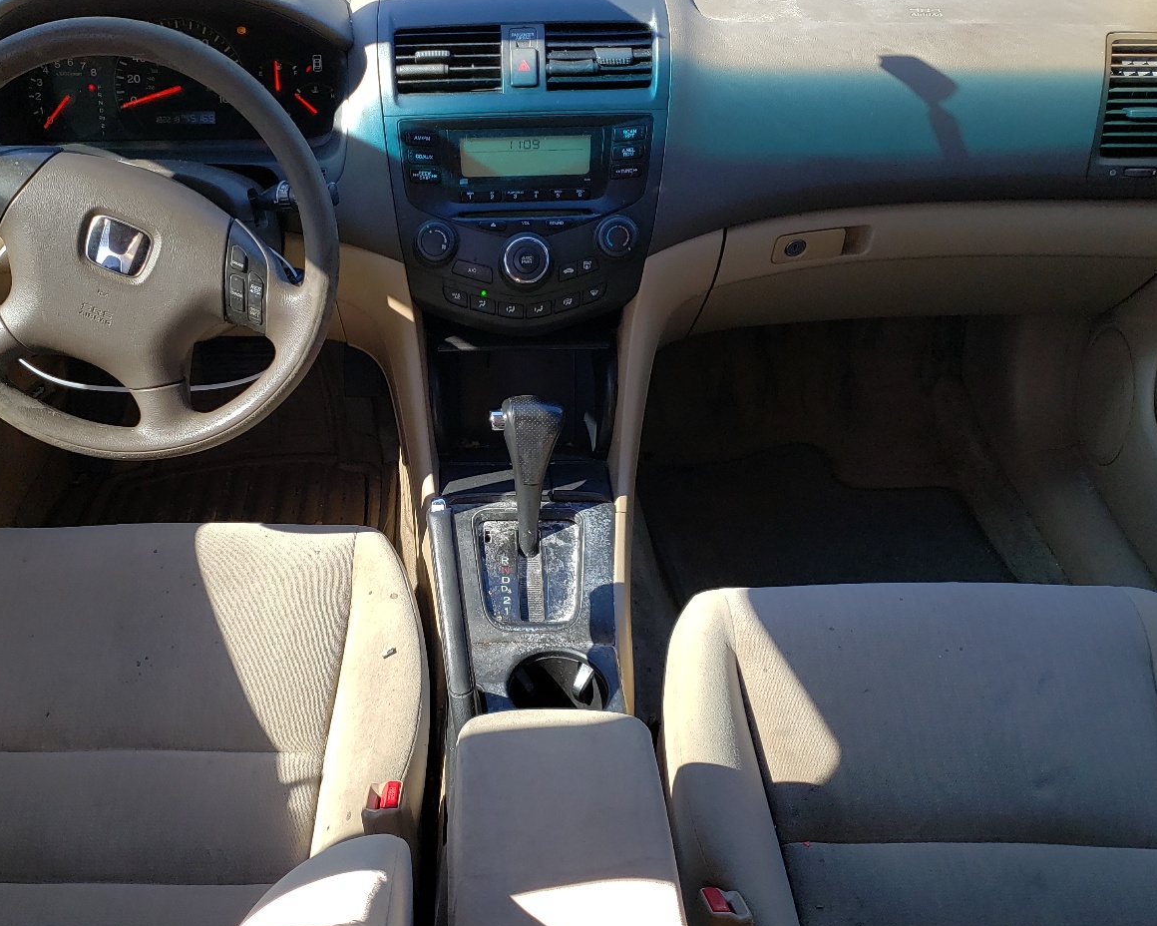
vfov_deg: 42.2
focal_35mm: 35
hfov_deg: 51.2
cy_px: 483
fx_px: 1198
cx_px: 458
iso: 50
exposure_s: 1/303
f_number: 1.5
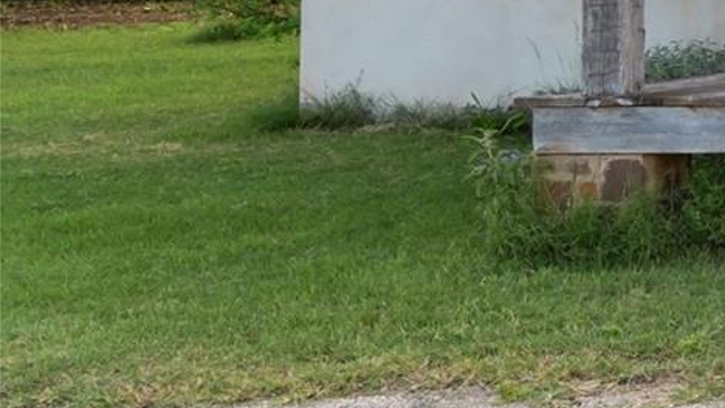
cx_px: 1585
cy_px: -147
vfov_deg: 14.7
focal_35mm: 78
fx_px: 1499
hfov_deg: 16.8
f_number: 8
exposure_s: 1/100
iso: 400
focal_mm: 17
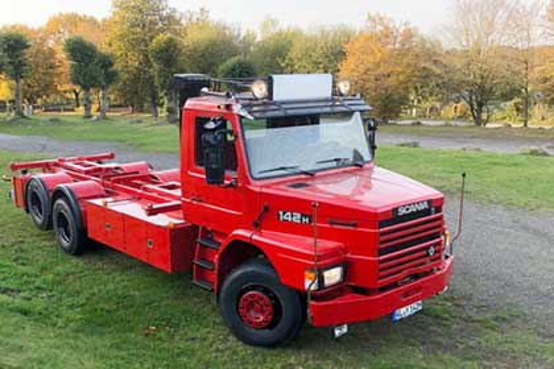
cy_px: 184
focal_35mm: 29
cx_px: 277
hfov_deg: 63.7
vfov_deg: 45.0
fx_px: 446
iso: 100
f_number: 10
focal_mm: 29
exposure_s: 1/250
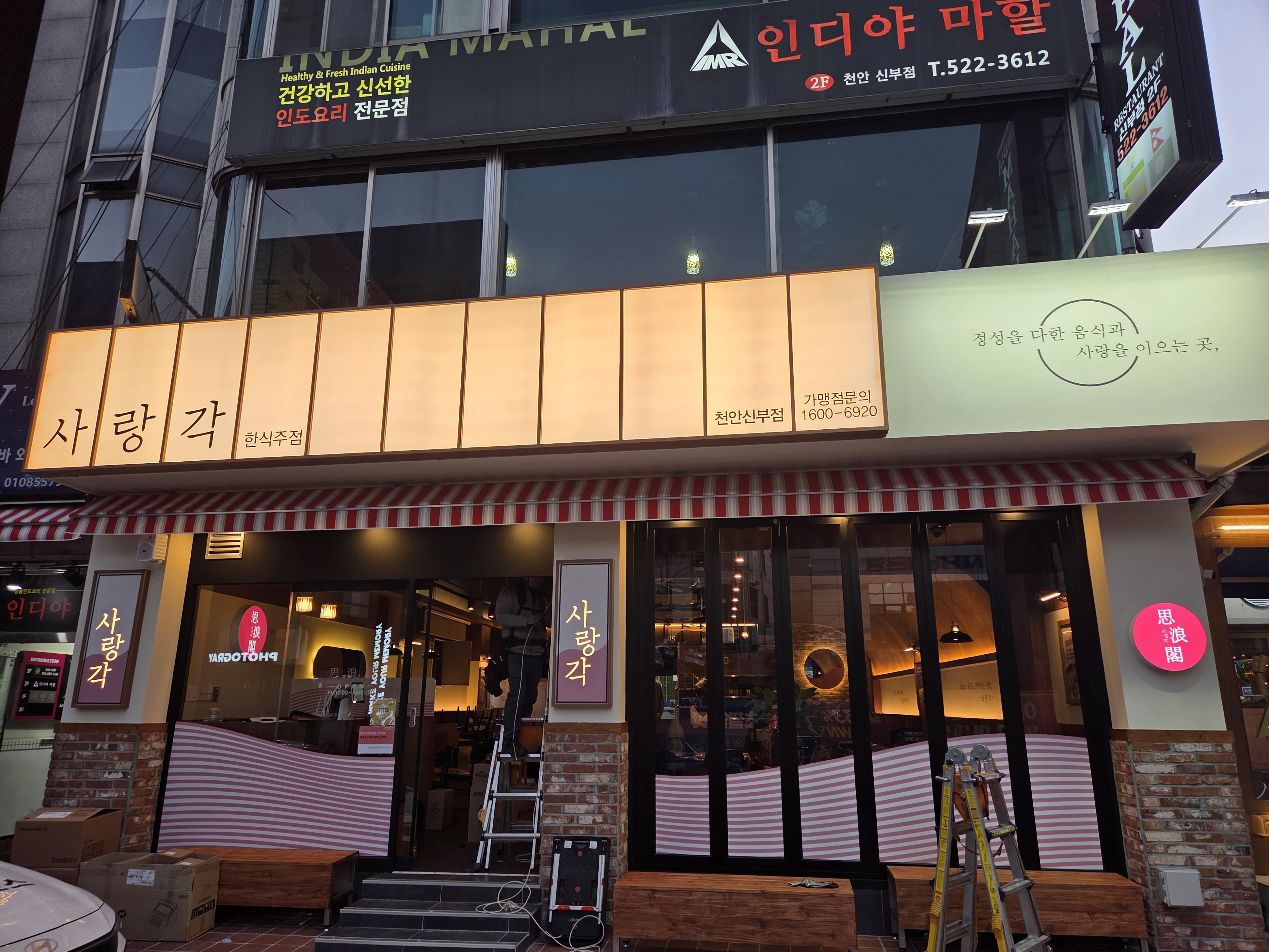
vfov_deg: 58.9
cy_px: 476
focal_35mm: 23
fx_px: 843
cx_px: 634
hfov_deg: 73.9
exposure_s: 1/120
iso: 32
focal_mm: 5.4
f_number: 1.8
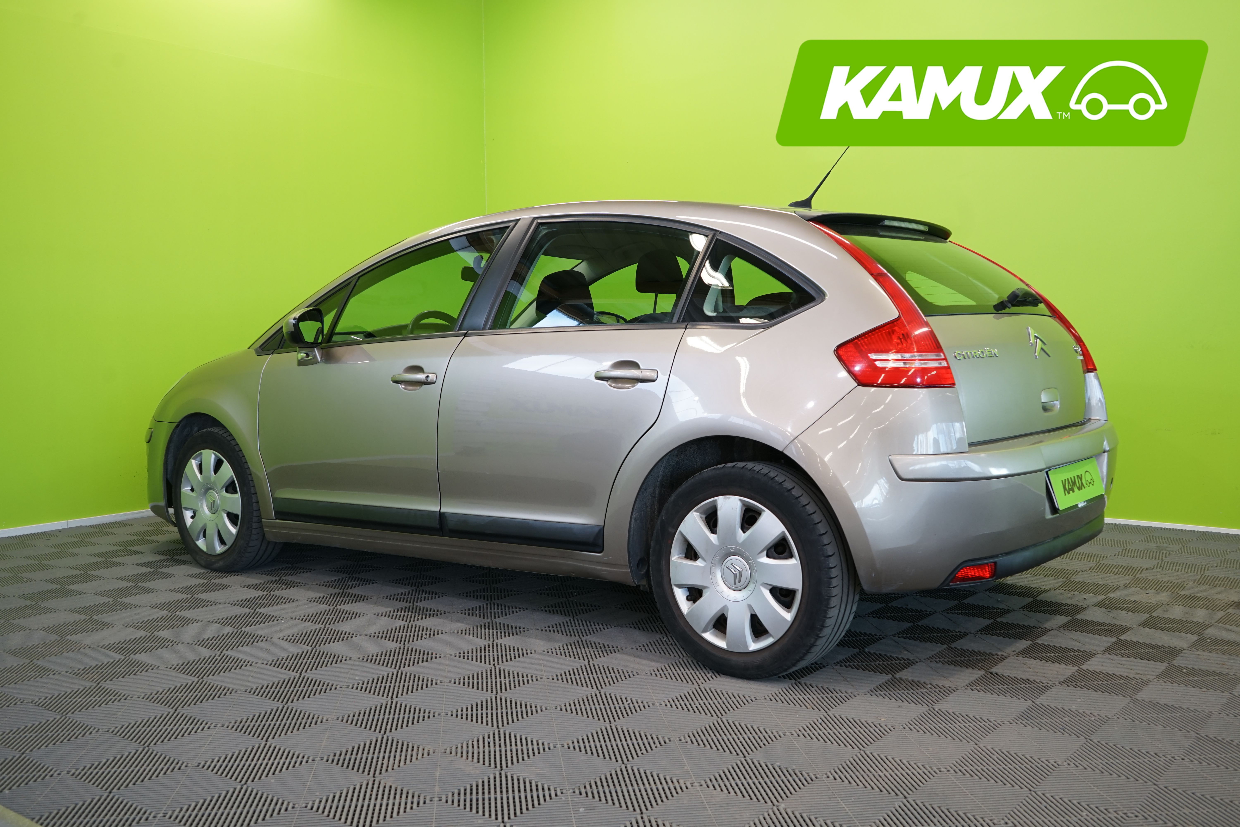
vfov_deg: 40.0
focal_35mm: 33
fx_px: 1137
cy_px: 414
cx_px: 620
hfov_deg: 57.2
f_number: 6.3
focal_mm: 33
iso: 500
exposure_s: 1/30
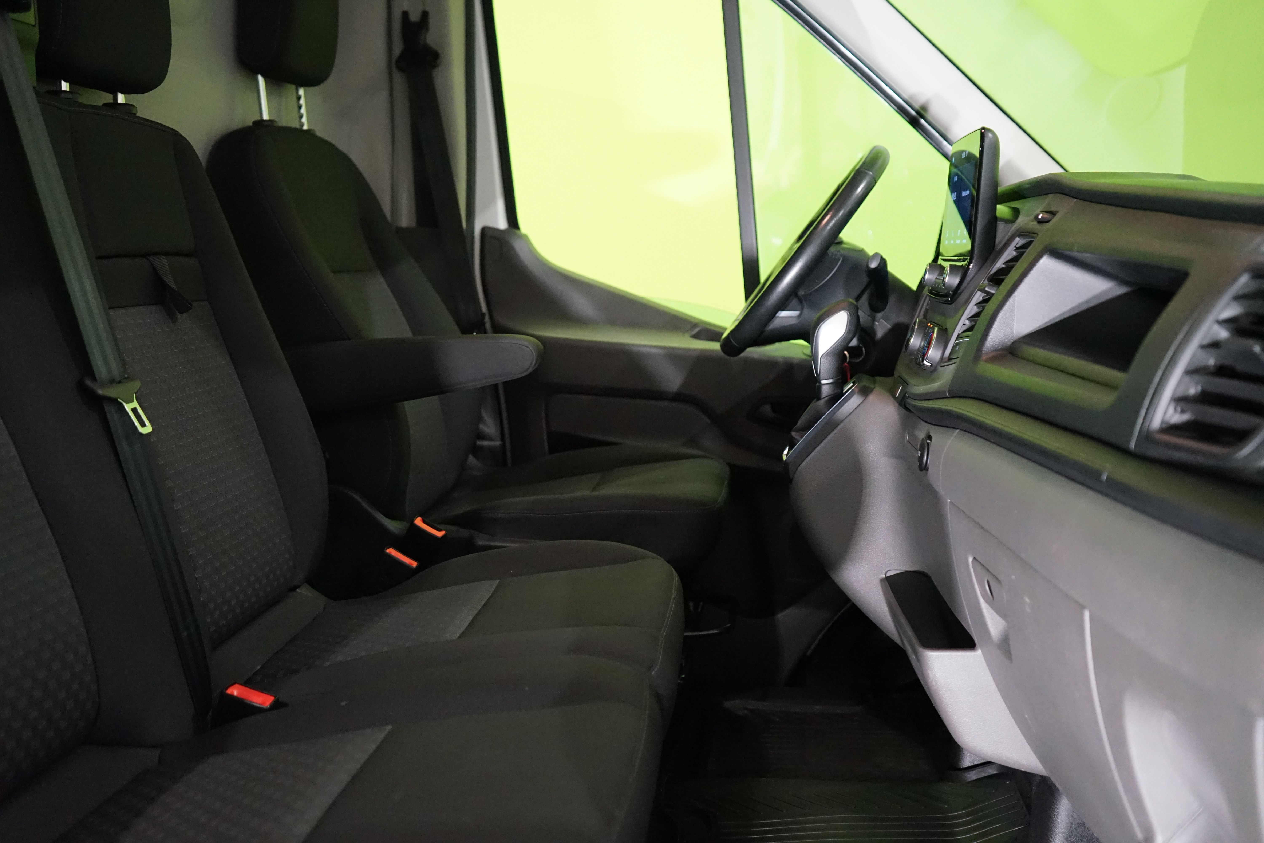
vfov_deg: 38.9
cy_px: 422
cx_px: 632
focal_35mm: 34
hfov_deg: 55.8
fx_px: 1194
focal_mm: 34
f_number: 4
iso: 6400
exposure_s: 1/125
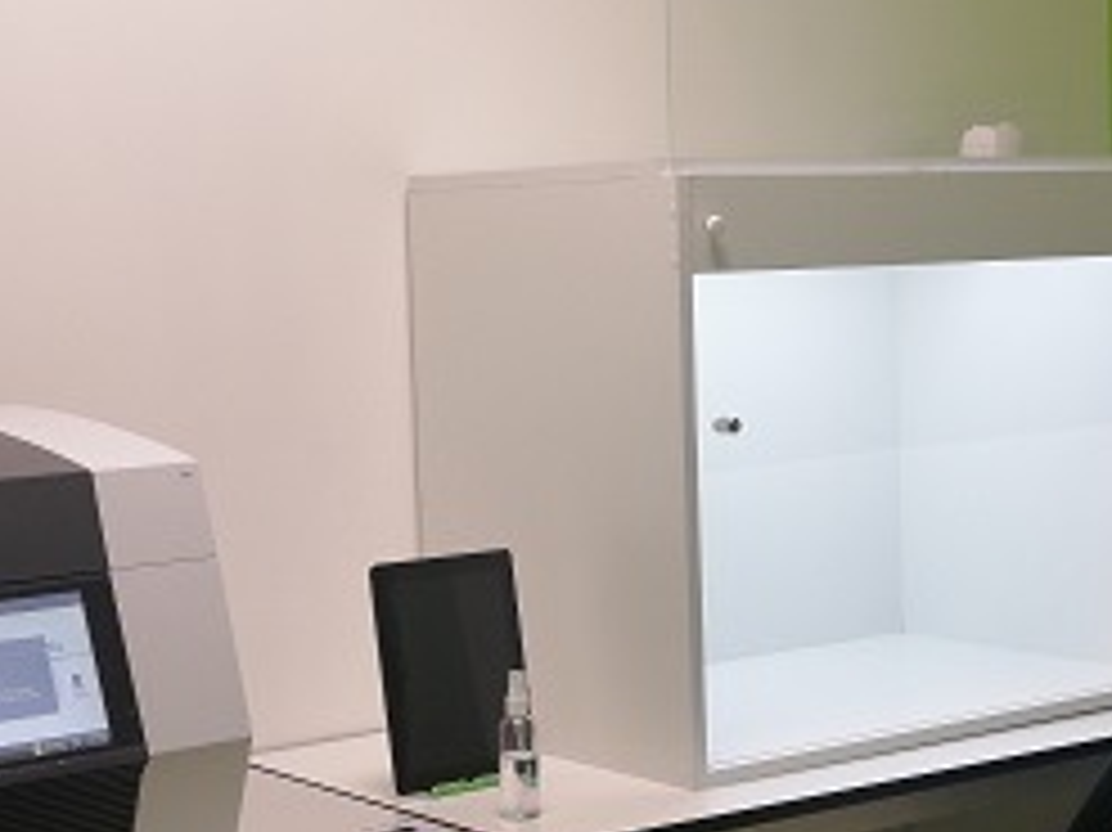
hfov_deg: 26.3
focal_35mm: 74
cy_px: 414
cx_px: 579
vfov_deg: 19.9
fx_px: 2376
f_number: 1.8
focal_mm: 3.62
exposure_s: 1/50
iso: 80
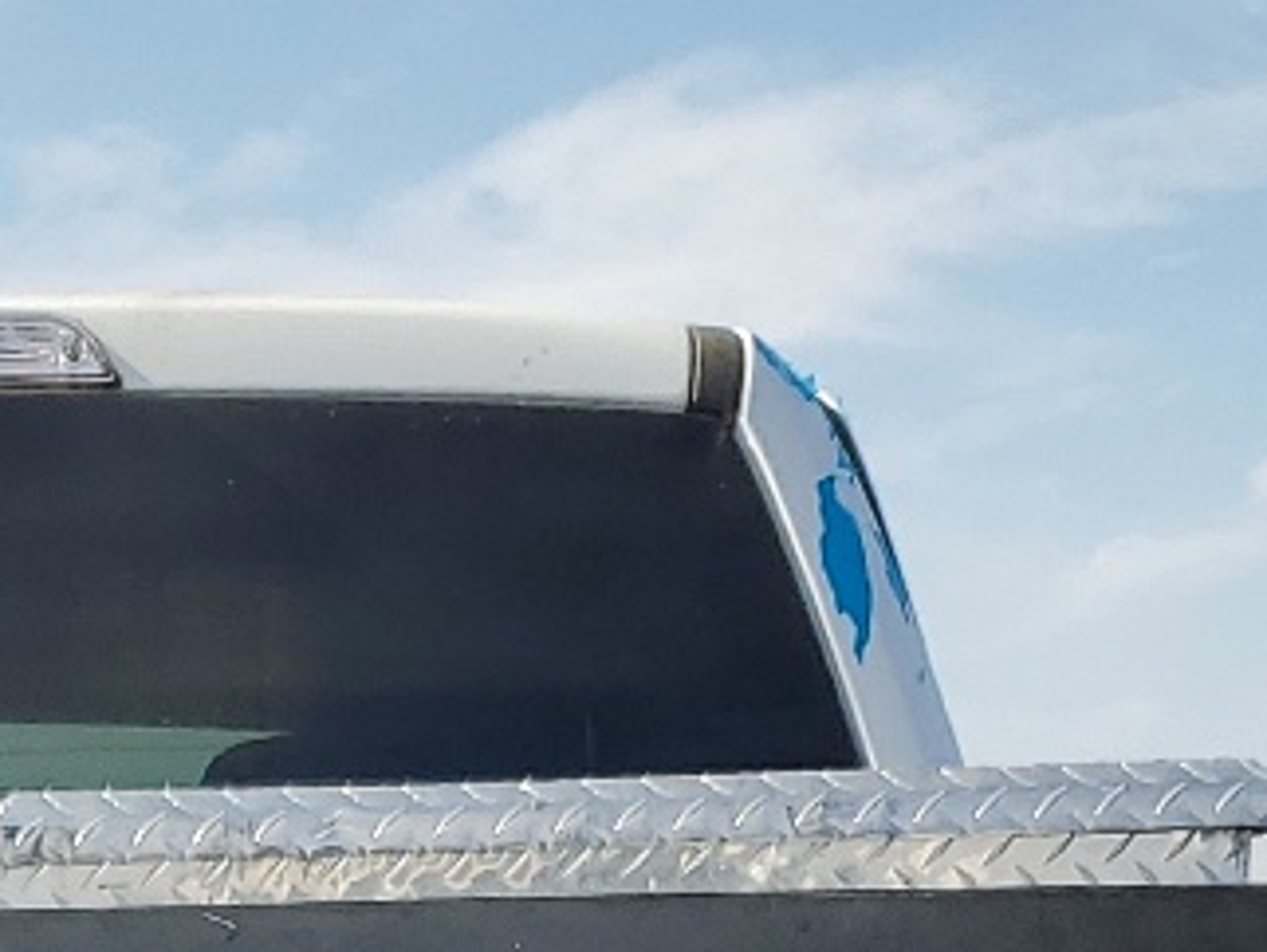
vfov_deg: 10.0
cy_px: 2305
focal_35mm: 129
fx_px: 4725
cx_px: -94
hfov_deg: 14.9
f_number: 1.5
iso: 50
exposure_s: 1/3333
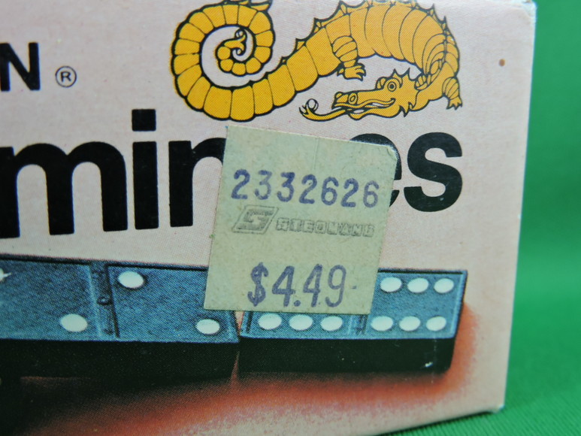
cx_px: 290
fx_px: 671
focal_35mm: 40
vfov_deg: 36.0
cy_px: 218
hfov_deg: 46.8
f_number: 3.8
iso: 640
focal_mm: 7.2
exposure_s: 1/125
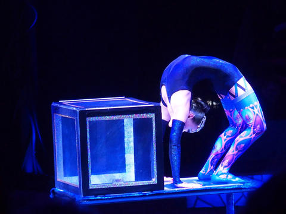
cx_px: 143
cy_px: 107
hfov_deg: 13.2
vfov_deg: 9.9
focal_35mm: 150
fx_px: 1239
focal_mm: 31.8
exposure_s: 1/40
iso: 1000
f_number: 2.8
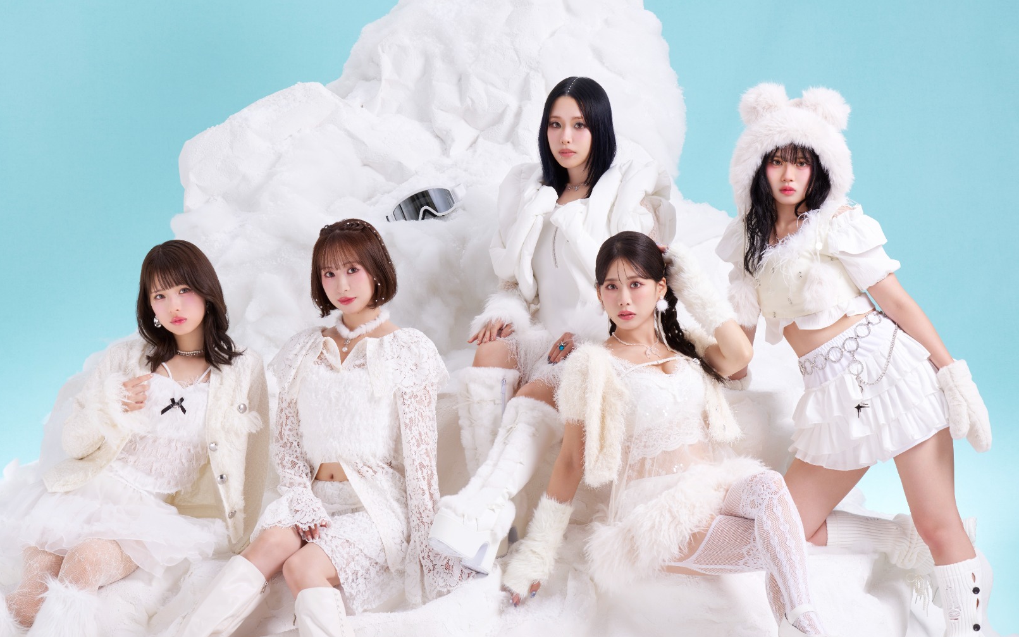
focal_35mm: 121
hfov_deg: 17.2
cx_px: 511
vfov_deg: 10.8
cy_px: 337
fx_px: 3360
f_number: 11
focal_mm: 118
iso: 100
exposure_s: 1/160
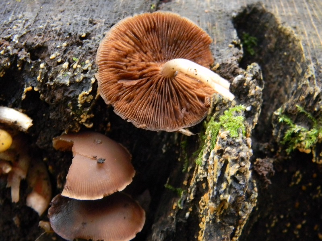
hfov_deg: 23.6
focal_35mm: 83
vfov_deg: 17.8
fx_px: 772
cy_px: 120
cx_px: 161
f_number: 4.5
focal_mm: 15.1
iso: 400
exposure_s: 1/13.6
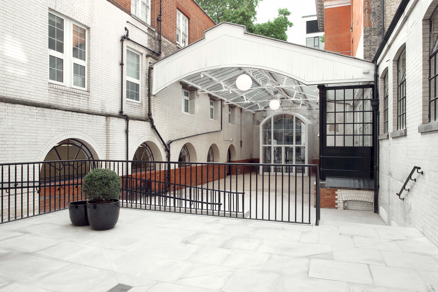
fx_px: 292
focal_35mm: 24
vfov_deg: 53.2
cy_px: 146
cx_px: 219
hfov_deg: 73.7
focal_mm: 24
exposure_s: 1/4
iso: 100
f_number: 16
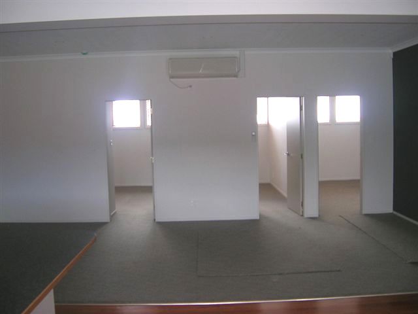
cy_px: 157
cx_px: 209
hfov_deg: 52.6
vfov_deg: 40.7
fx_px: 423
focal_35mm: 35
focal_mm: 5.4
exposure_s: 1/30
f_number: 2.8
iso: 52
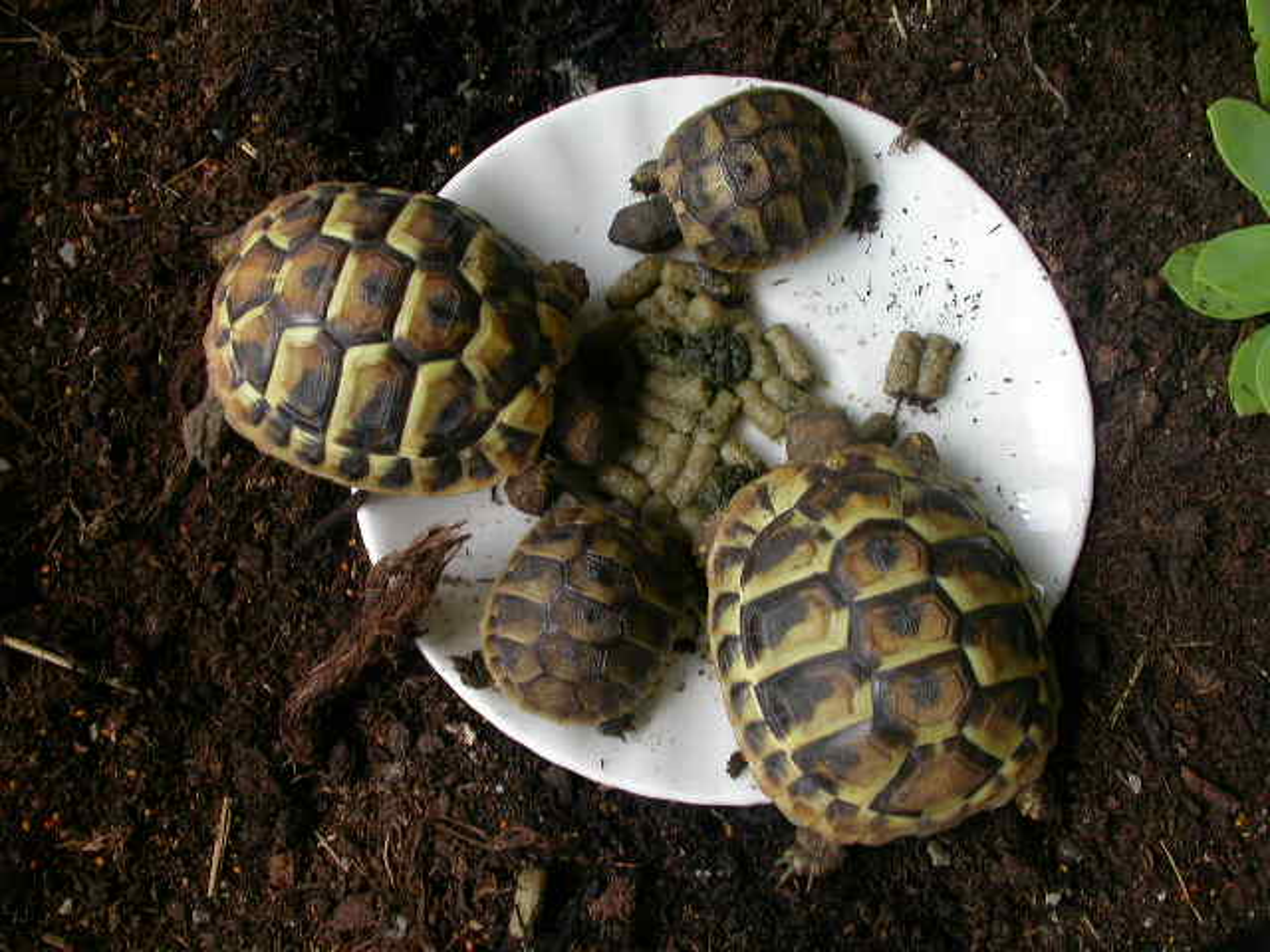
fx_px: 1394
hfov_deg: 49.0
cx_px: 635
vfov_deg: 37.7
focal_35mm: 38
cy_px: 476
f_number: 5.3
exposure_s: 1/66.8
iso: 100
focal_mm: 7.85
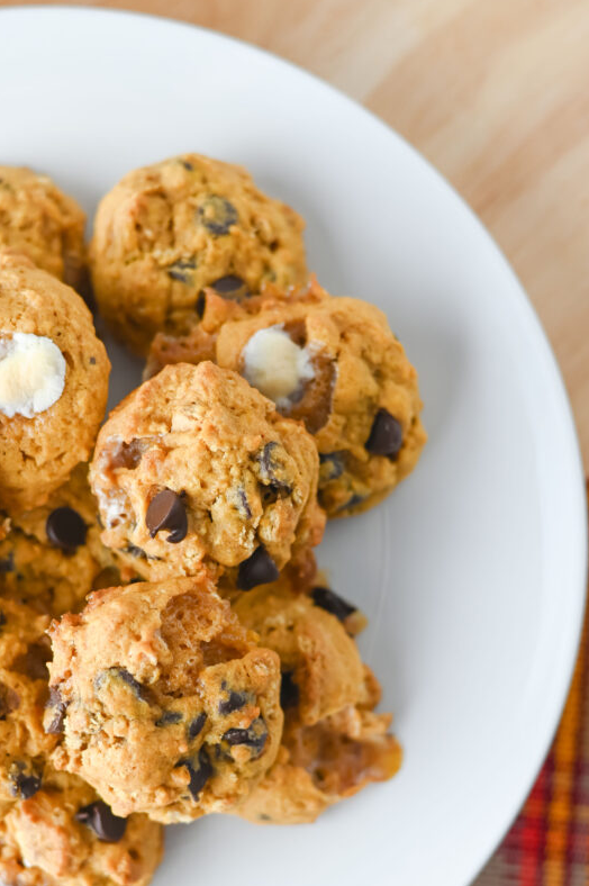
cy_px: 524
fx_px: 1598
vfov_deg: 30.9
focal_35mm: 65
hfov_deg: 20.9
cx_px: 262
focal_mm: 50
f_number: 3.2
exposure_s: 1/125
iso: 320
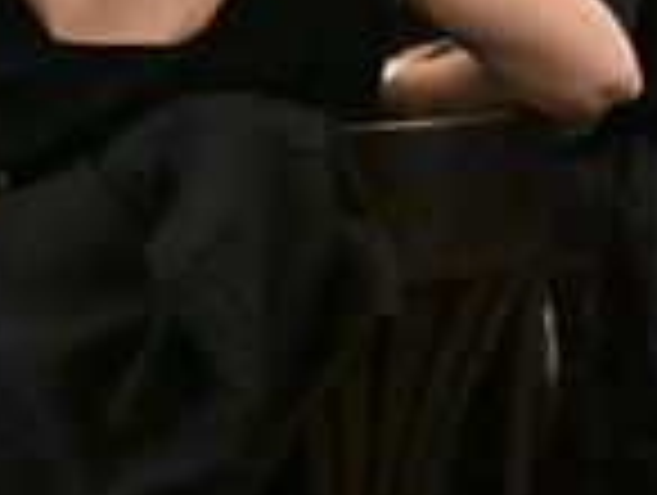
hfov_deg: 6.2
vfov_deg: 4.7
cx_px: 40
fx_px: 6045
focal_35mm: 318
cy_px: -234
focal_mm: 70
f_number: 3.5
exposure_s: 1/200
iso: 25600
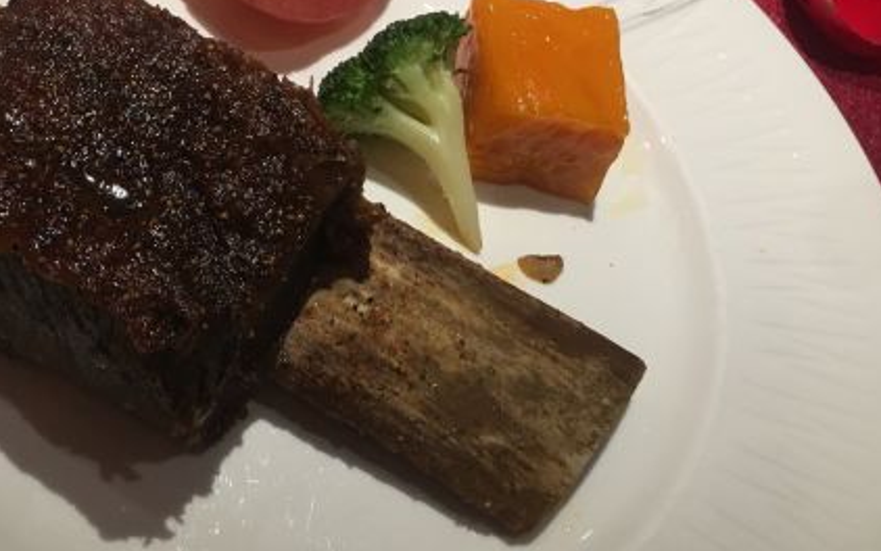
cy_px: 199
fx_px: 1225
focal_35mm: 51
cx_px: 322
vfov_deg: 25.3
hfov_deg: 39.3
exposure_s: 1/17
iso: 40
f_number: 2.2
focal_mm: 4.15
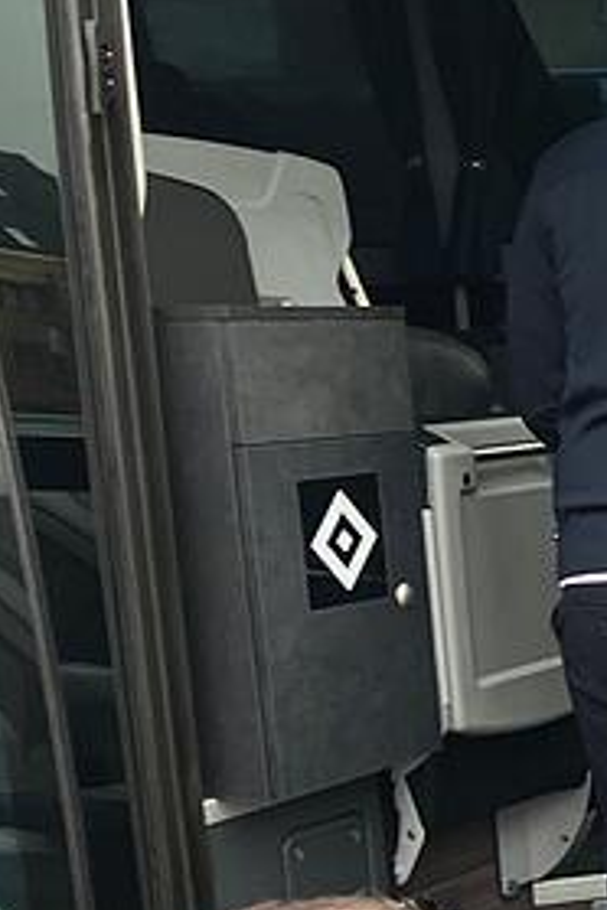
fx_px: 2200
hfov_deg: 13.3
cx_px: 1245
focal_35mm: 87
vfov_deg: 22.8
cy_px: 824
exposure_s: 1/100
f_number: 1.8
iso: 80
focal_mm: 3.99
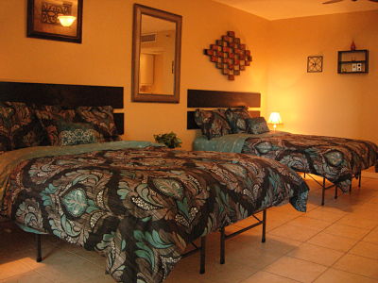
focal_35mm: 36
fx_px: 393
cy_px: 142
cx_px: 189
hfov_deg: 51.4
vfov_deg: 39.7
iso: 400
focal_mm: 7.5
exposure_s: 1/23.9
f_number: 3
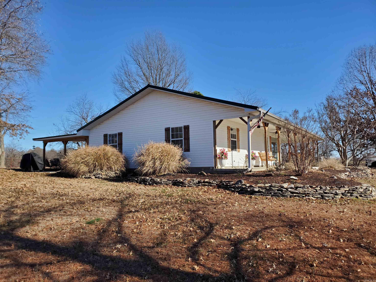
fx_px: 282
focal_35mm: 26
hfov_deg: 67.3
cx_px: 188
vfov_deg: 53.1
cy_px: 141
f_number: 2.4
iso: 50
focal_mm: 4.3
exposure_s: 1/1019
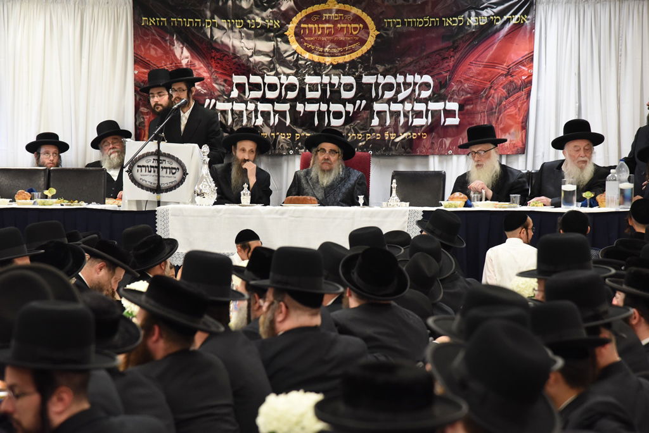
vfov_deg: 11.4
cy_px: 216
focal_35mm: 120
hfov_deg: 17.1
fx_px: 2164
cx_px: 324
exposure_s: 1/250
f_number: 5.6
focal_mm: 120
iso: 5000
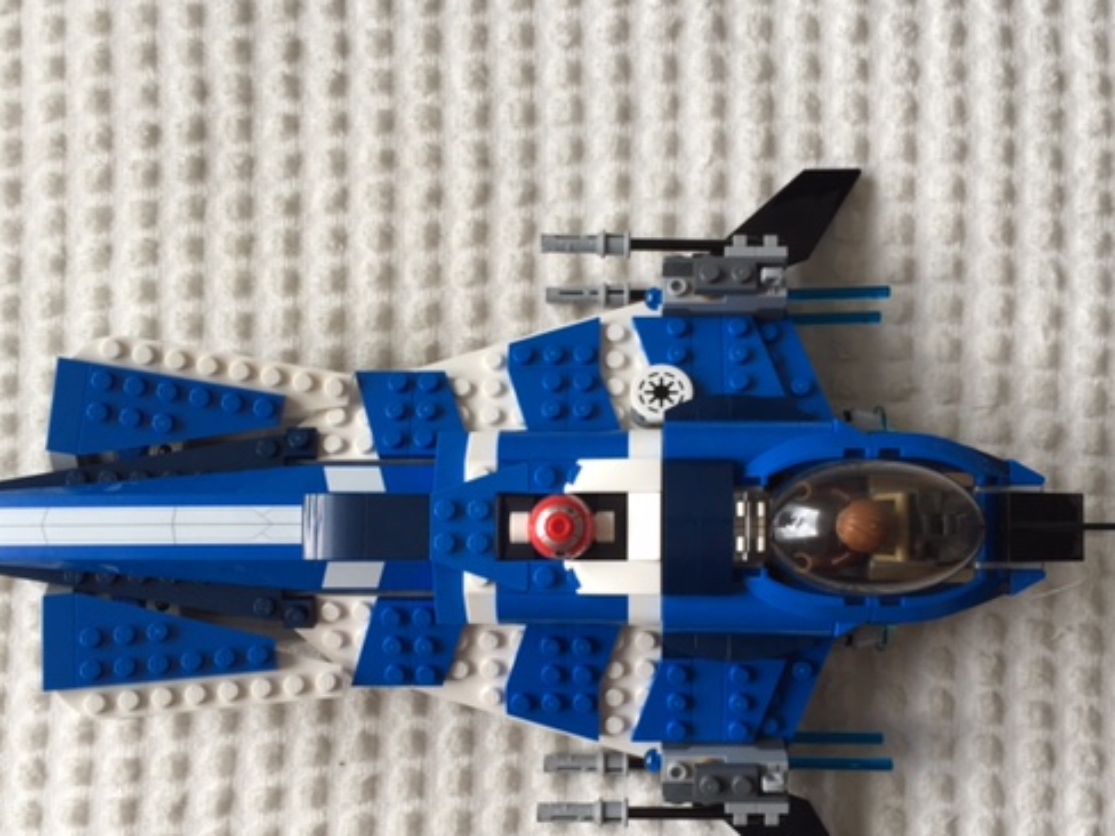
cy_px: 489
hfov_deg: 48.9
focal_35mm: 38
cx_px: 594
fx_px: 1224
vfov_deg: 37.6
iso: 50
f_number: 2.2
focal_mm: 4.15
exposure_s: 1/120
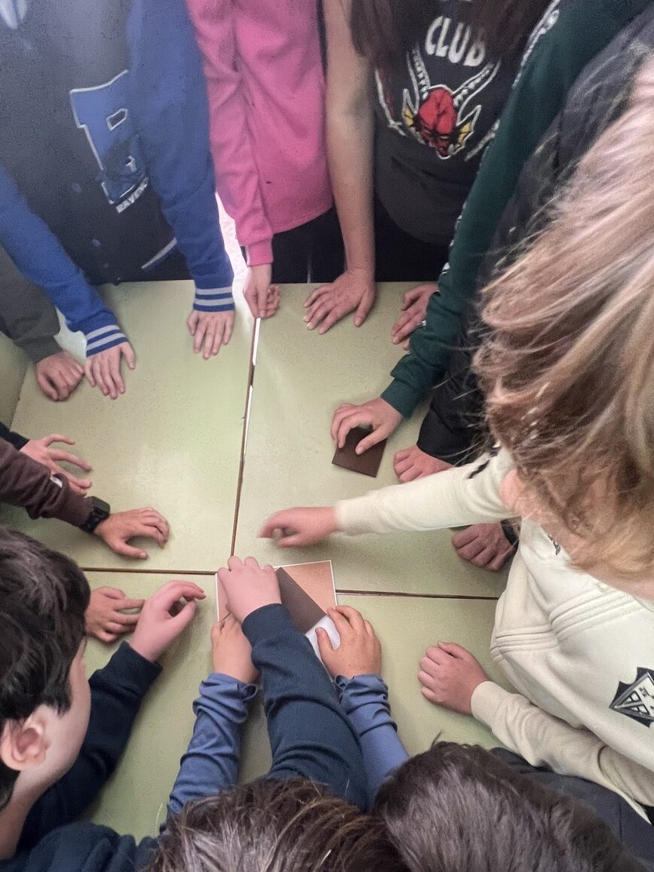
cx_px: 282
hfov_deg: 74.3
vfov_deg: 88.6
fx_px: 428
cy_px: 562
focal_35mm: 17
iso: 400
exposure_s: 1/50
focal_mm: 1.57
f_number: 1.8
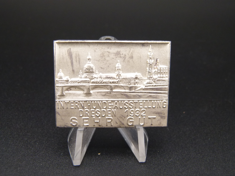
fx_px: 231
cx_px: 118
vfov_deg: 41.8
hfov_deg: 54.0
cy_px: 88
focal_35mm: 34
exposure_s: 1/60
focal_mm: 6.2
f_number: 3
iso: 200
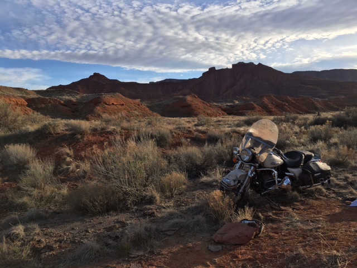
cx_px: 178
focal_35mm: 29
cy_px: 134
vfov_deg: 48.2
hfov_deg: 61.7
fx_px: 299
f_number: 2.2
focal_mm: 4.15
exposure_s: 1/827
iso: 25
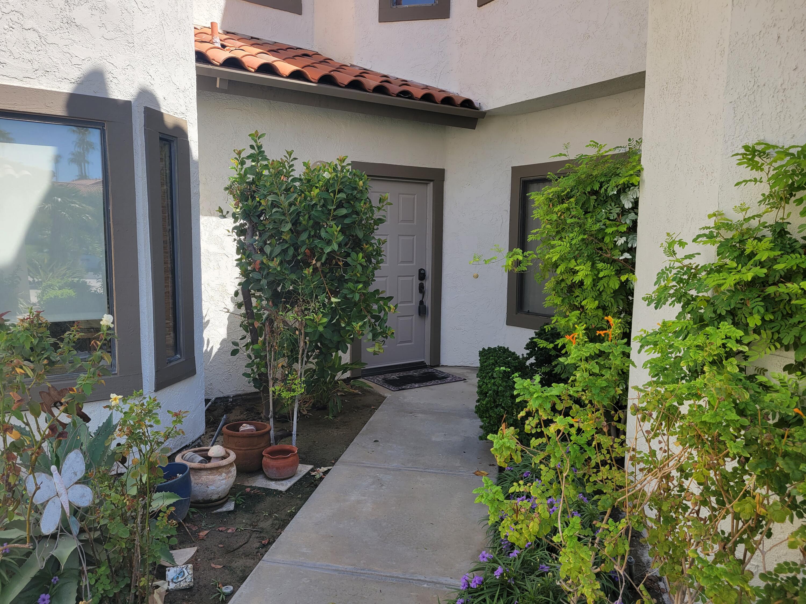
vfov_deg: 53.1
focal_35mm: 26
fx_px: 605
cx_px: 403
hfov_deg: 67.3
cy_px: 302
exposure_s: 1/717
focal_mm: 5.4
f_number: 1.8
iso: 40
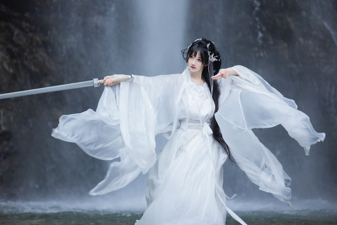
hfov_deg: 16.8
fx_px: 1142
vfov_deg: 11.2
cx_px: 168
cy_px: 112
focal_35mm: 122
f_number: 2.8
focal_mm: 123
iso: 100
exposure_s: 1/250
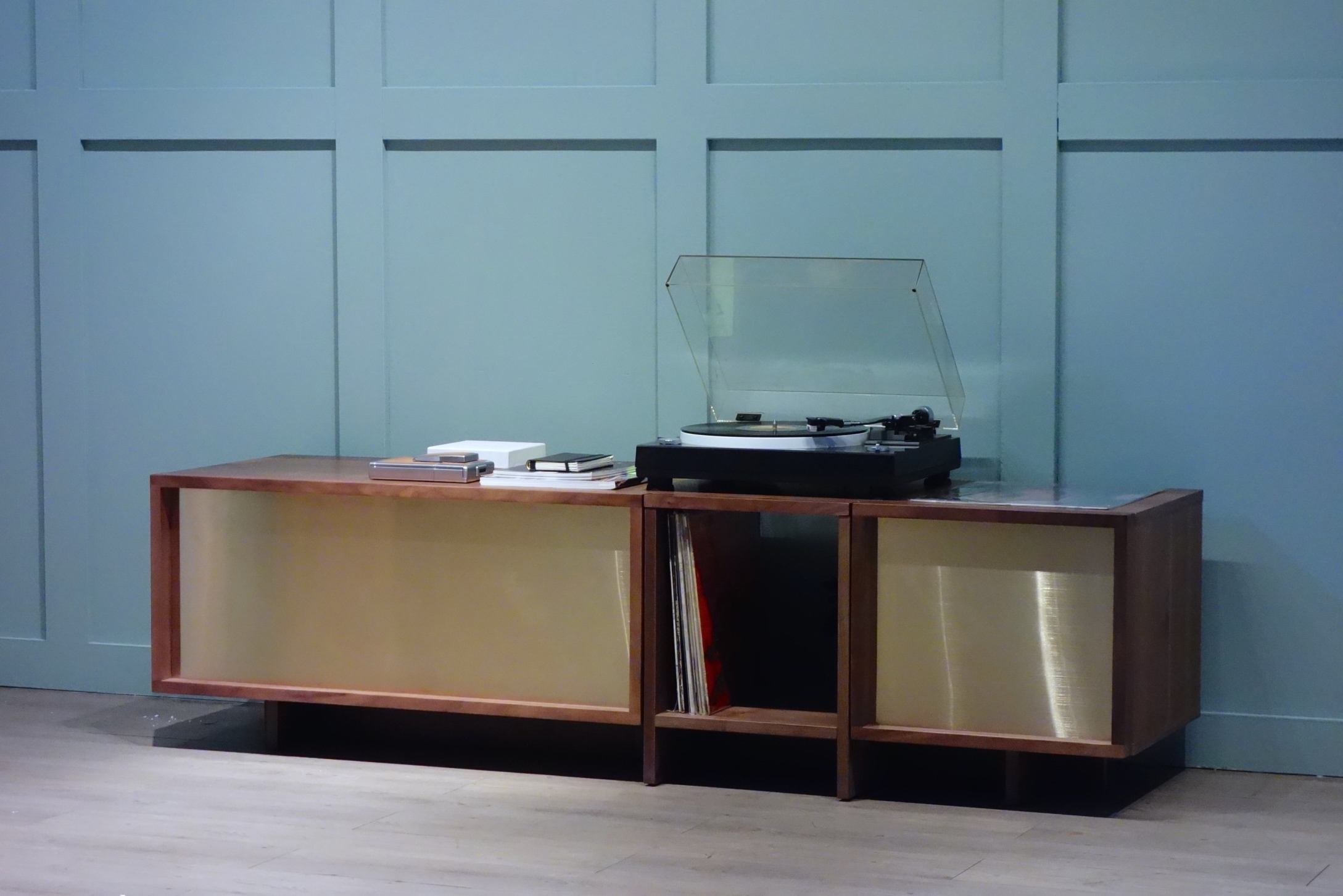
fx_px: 3619
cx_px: 672
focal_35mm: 97
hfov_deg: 21.0
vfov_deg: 14.1
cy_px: 448
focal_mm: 35.96
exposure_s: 1/60
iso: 3200
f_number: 5
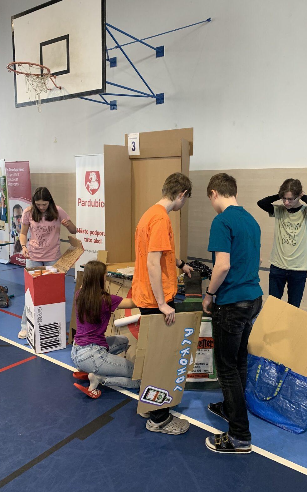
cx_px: 163
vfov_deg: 66.5
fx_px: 375
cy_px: 247
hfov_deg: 44.5
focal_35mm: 28
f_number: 1.8
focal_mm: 4.25
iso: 100
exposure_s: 1/62
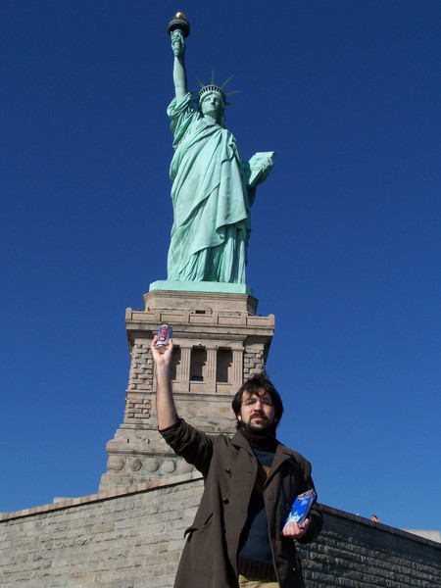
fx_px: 730
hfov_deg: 33.6
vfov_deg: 43.9
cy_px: 294
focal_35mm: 43
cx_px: 220
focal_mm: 7.1
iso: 80
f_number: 5.6
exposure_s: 1/640
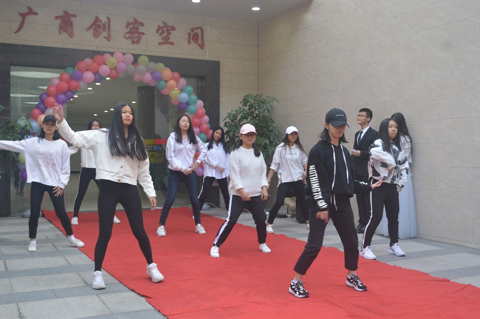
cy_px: 160
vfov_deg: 34.1
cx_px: 240
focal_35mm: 39
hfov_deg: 49.6
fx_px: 519
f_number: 5
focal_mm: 26
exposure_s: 1/200
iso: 800
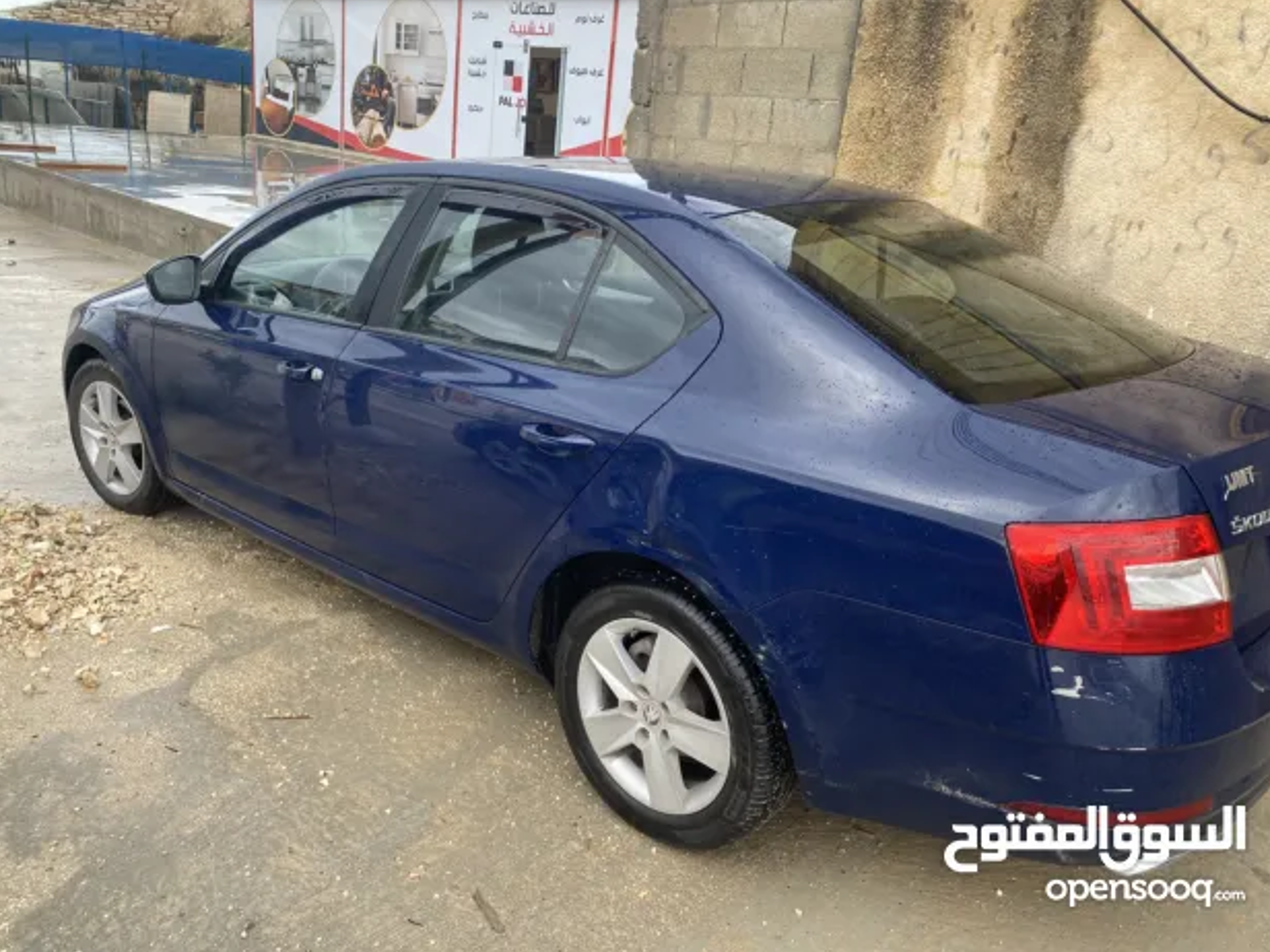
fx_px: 991
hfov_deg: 65.3
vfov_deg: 51.3
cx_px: 635
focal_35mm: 27
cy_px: 462
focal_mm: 4.25
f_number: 1.8
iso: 50
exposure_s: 1/121
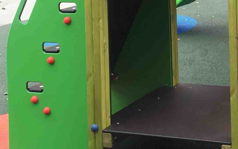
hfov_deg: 21.0
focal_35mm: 95
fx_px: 616
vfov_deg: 13.1
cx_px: 251
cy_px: -72
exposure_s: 1/100
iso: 40
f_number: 2.2
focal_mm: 4.15
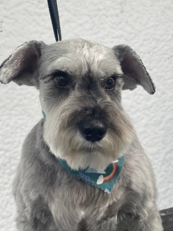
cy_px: 115
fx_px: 493
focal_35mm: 74
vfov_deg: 26.3
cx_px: 87
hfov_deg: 19.9
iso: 160
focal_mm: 7.5
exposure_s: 1/120
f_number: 2.2
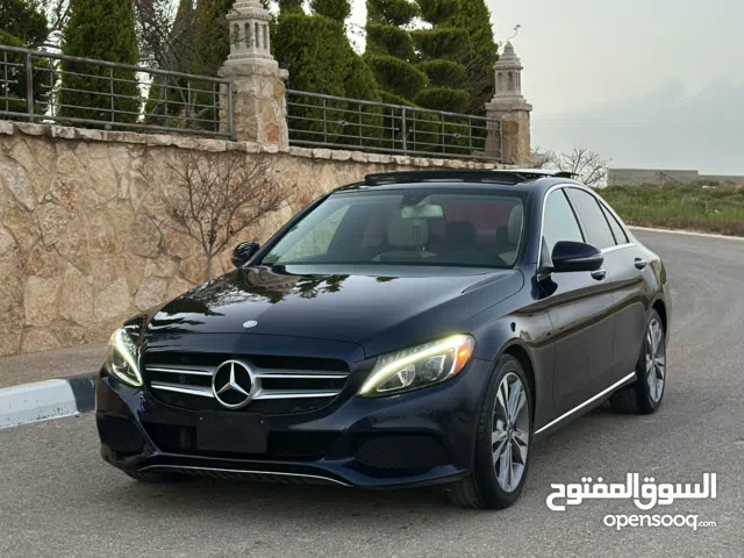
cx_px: 372
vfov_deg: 30.3
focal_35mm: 48
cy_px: 279
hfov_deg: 39.7
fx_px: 1032
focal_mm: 6.86
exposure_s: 1/41
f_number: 1.78
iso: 320
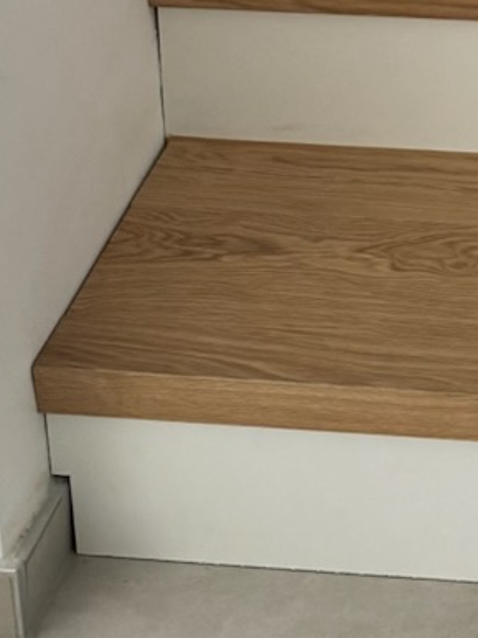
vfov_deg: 13.5
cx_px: 773
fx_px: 2340
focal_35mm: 127
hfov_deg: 11.1
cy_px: -610
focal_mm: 6.76
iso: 200
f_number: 1.78
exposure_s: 1/121
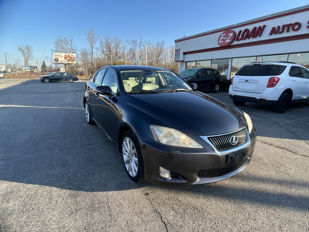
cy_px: 116
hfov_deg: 67.3
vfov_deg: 53.1
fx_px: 232
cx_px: 154
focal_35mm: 26
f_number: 1.5
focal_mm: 5.7
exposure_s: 1/965
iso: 50
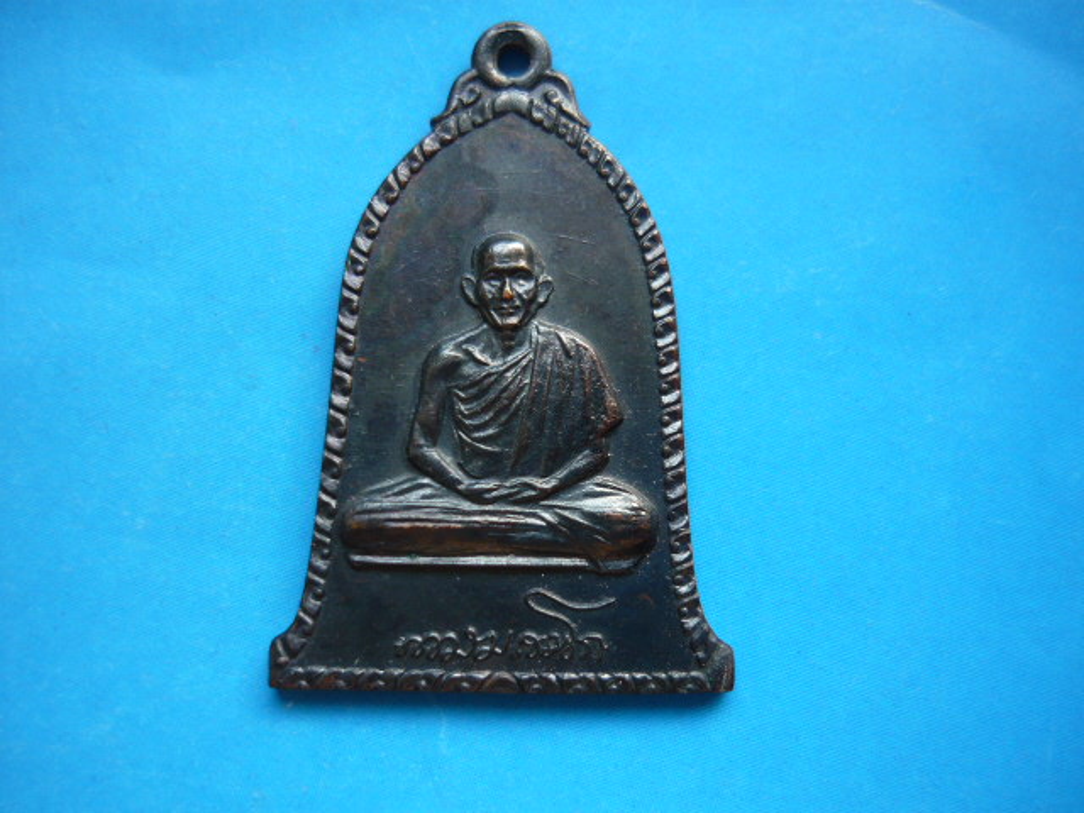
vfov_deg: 42.9
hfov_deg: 55.4
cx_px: 542
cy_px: 406
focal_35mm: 33
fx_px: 1033
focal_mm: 5.5
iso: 100
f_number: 2.8
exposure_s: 1/80
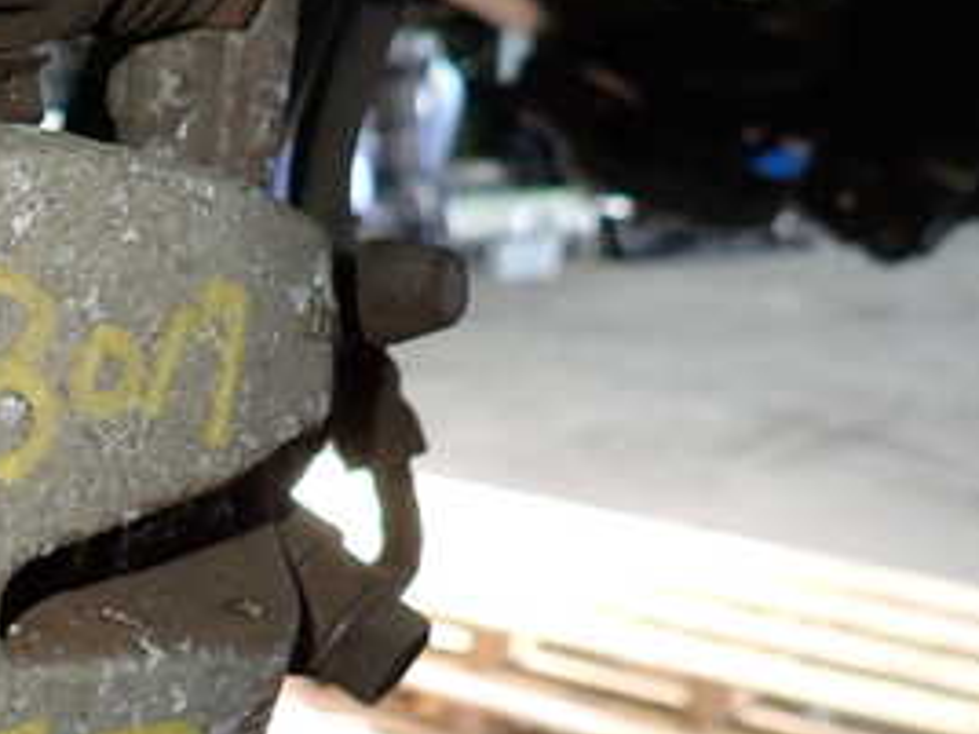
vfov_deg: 25.9
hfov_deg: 31.1
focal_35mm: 56
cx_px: -62
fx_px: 1584
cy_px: 511
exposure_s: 1/30
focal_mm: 4.5
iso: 200
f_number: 2
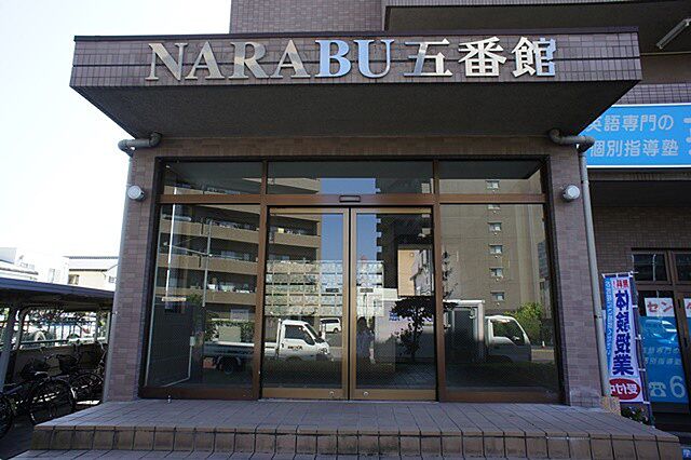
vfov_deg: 53.1
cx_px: 346
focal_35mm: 24
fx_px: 460
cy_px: 230
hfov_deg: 73.8
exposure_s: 1/50
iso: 200
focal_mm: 16
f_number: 10
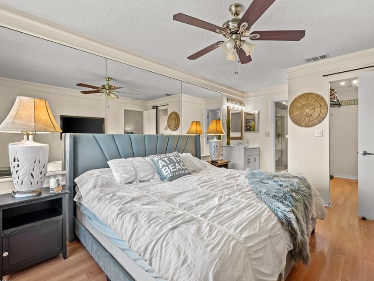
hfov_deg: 94.2
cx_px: 205
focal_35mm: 16
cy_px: 138
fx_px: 173
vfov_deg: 78.1
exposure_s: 1/2
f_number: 9
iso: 400
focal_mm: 14
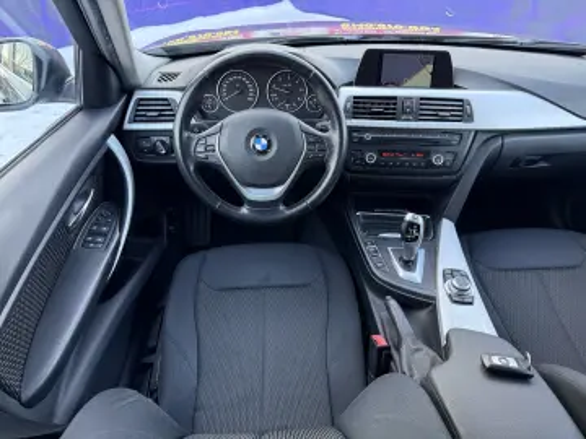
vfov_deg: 56.8
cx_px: 293
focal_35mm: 24
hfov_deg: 71.6
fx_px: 406
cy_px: 220
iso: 200
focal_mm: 6.76
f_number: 1.78
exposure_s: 1/66
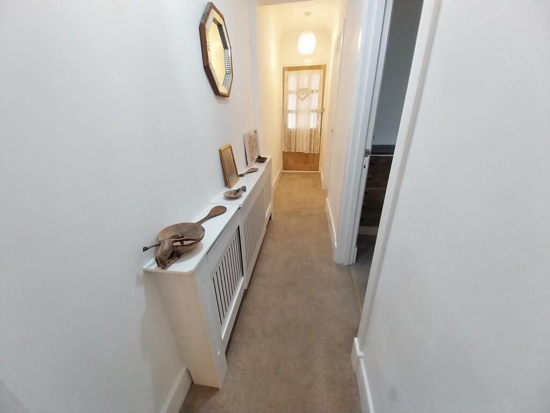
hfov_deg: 106.2
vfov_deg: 89.9
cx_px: 275
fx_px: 207
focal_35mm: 13
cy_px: 206
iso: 161
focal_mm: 1.13
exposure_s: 1/33.4
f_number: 2.2
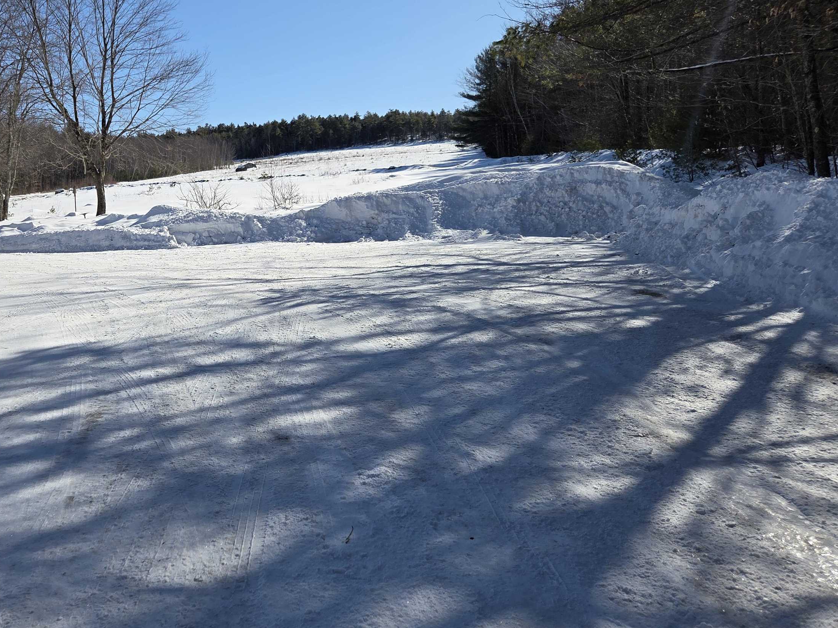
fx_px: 775
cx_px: 280
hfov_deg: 55.6
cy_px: 225
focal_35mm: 32
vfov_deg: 43.7
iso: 80
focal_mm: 5.4
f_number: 1.8
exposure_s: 1/6839
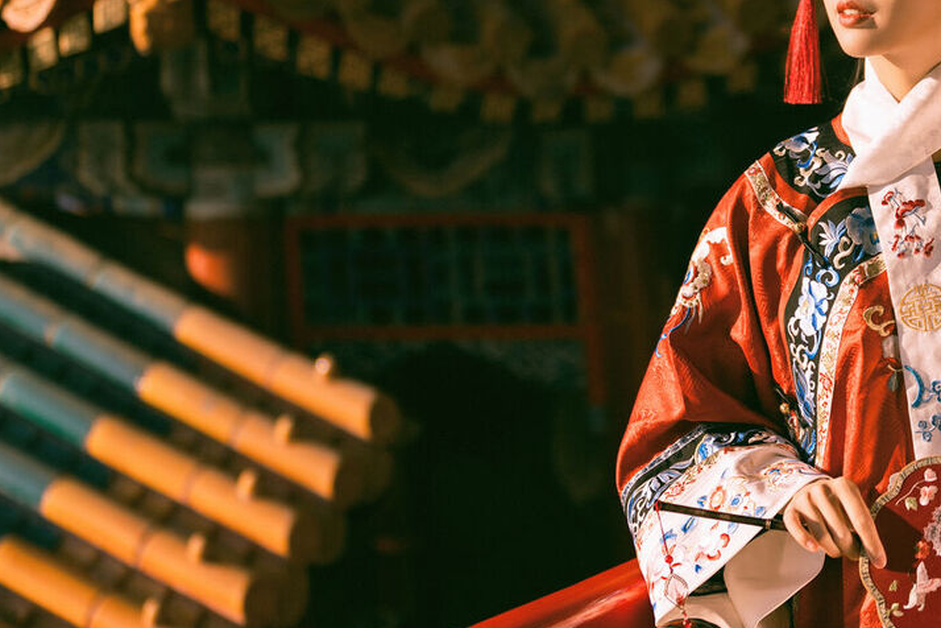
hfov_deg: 19.8
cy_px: 228
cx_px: 602
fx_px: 2692
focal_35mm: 103
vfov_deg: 13.3
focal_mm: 70
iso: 100
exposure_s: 1/1250
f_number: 2.8
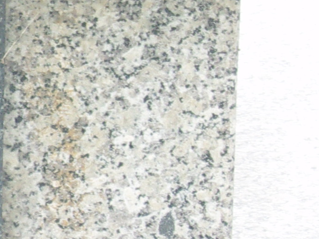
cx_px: -357
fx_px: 4433
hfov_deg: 4.1
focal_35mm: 481
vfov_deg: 3.1
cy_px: 83
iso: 125
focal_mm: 21.9
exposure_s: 1/60
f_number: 5.2
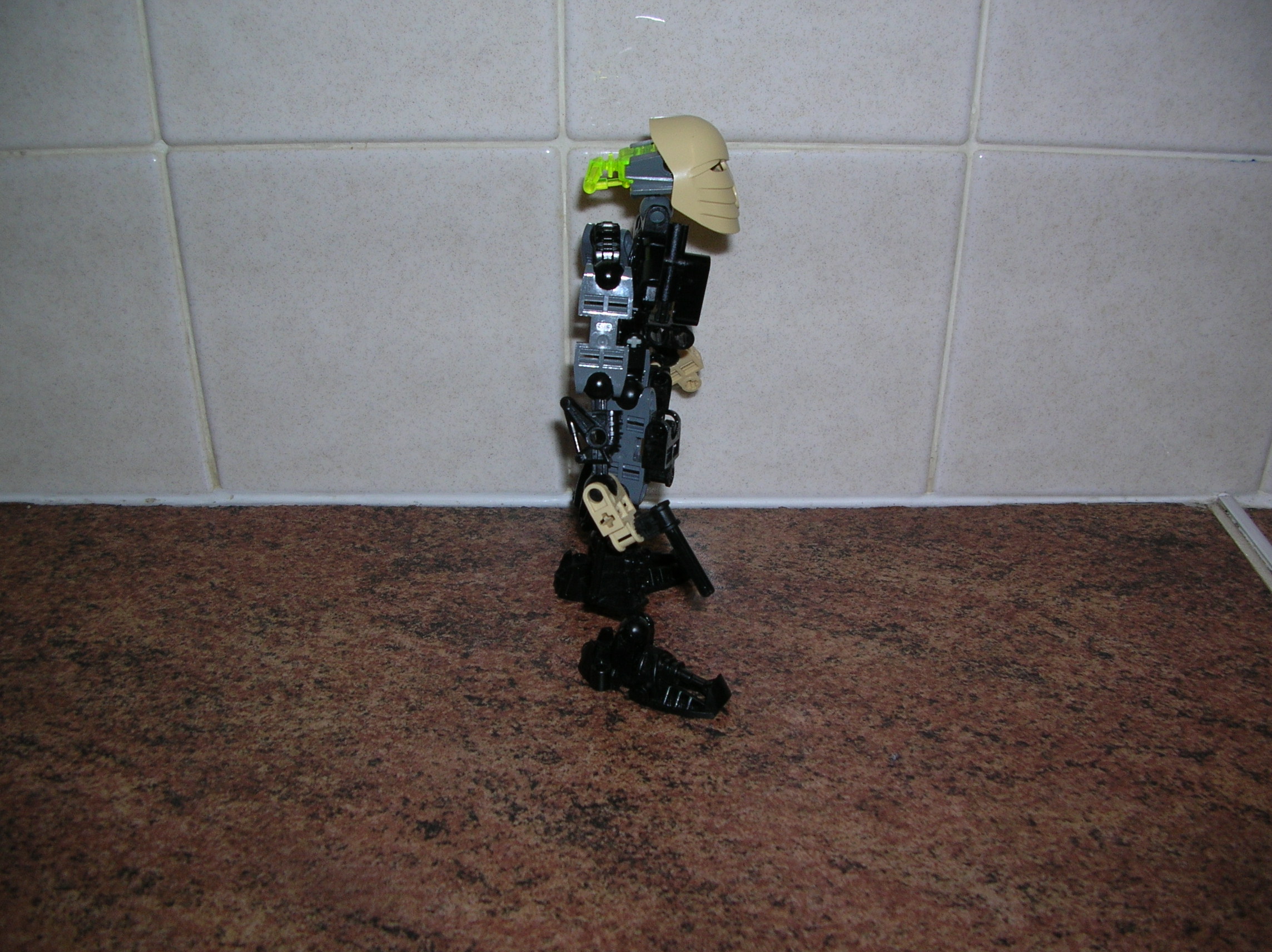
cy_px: 476
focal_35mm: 35
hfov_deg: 52.7
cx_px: 636
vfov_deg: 40.6
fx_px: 1285
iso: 50
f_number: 2.8
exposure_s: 1/60.1
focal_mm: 5.8
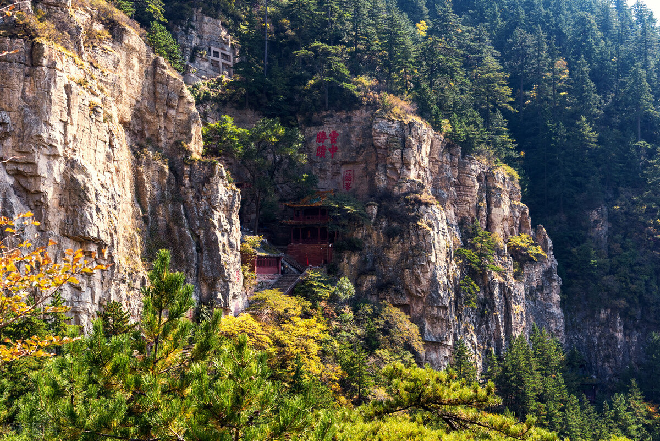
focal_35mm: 48
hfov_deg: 41.1
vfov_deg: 28.1
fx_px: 880
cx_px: 330
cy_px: 220
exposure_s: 1/250
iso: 100
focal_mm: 48
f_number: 8
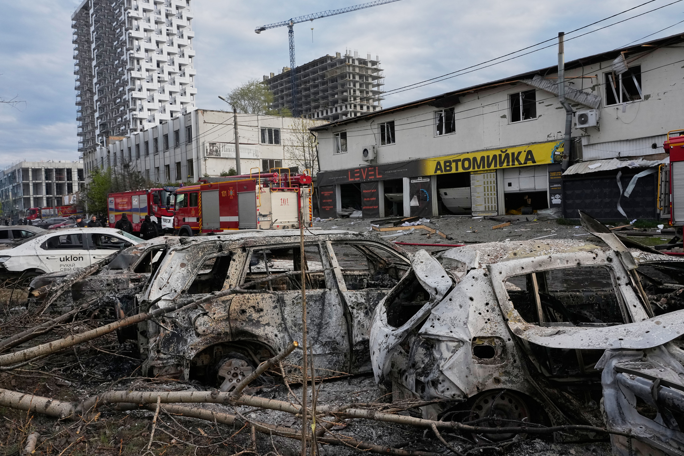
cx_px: 338
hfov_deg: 65.5
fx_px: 532
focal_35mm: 28
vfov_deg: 46.4
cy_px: 222
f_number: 10
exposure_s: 1/800
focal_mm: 27
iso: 1600
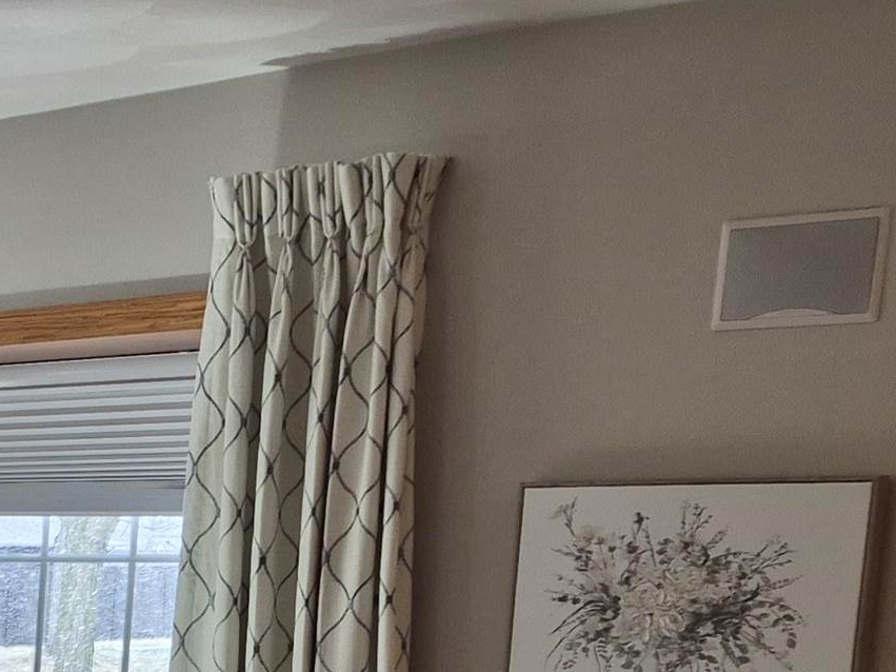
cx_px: -502
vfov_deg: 16.4
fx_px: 2148
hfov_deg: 19.9
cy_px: 963
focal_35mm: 83
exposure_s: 1/120
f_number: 1.8
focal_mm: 5.4
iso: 160
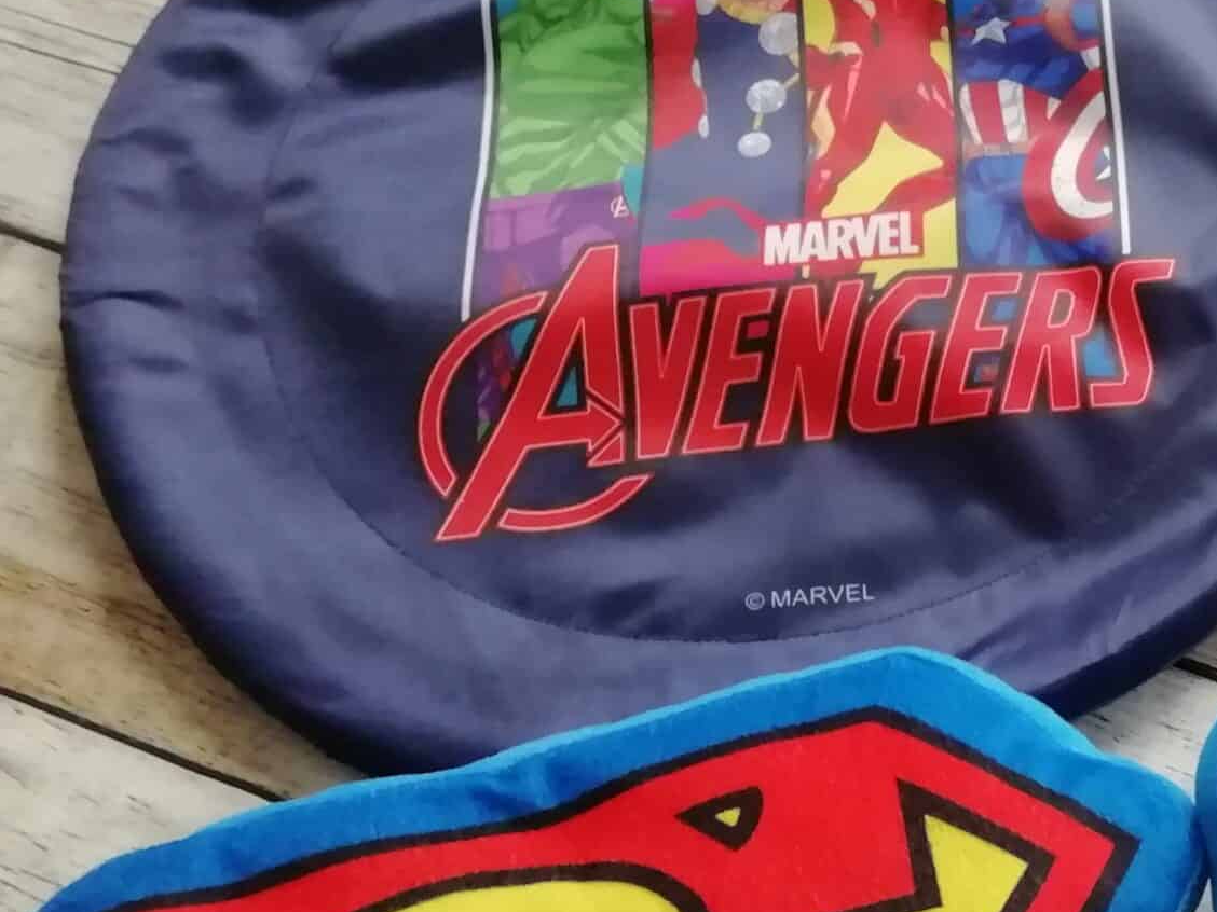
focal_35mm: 59
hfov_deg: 29.1
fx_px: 2074
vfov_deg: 24.6
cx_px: 1380
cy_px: 660
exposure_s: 1/25
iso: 320
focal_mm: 3.21
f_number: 2.2
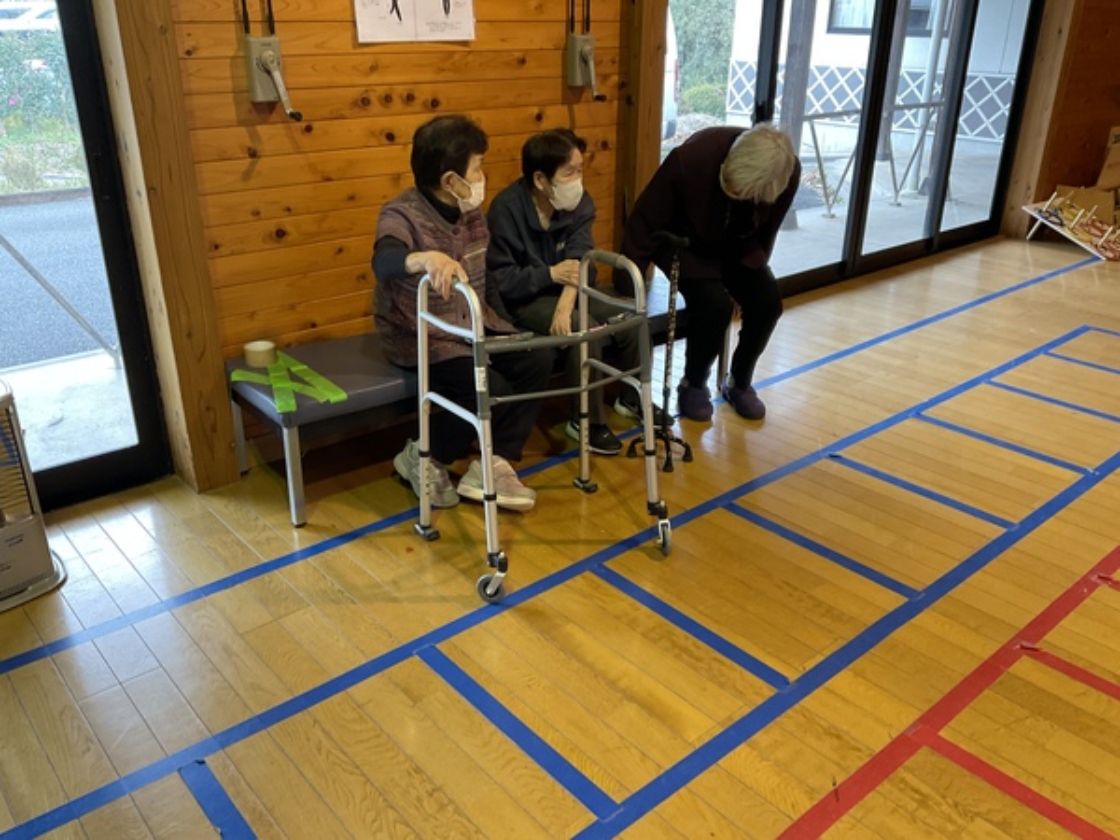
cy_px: 420
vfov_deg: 48.2
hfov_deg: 61.7
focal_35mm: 29
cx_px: 560
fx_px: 938
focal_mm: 3
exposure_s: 1/60
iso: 100
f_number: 1.8
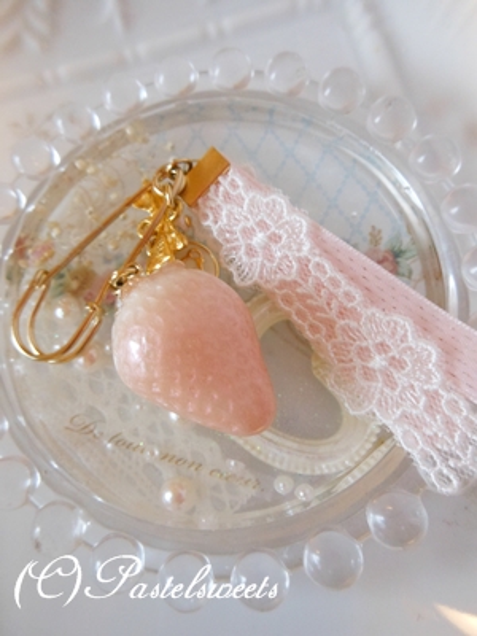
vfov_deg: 69.4
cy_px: 318
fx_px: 459
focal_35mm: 25
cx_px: 238
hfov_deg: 54.9
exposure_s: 1/40
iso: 400
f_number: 3.2
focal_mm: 4.5
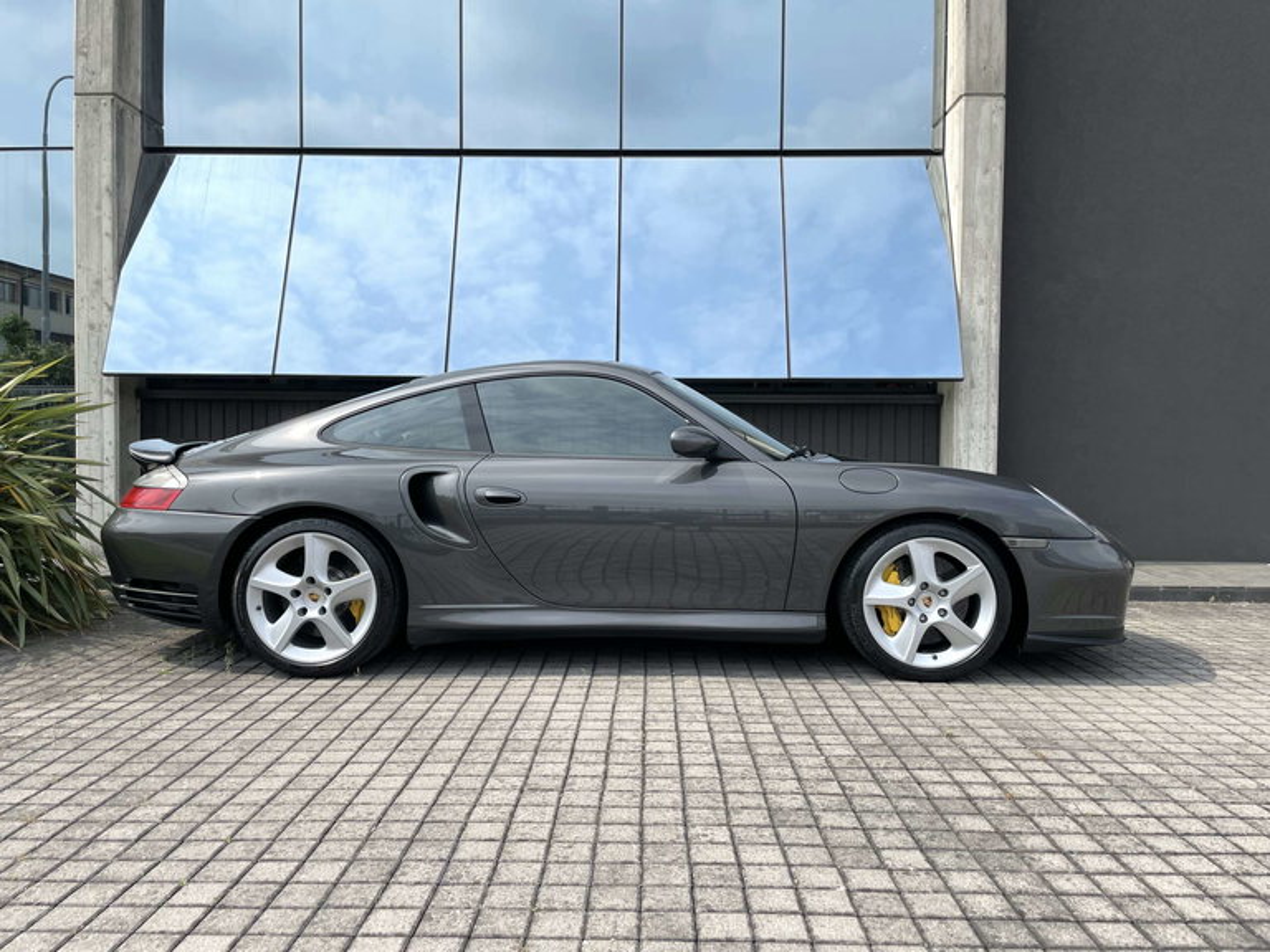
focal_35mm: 26
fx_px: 954
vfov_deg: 53.1
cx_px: 635
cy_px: 476
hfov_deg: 67.3
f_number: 1.6
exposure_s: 1/2959
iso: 32
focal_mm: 4.2
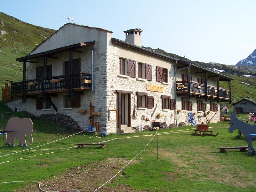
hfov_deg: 49.0
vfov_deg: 37.7
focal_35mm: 38
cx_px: 128
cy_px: 96
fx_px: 281
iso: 80
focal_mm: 6.3
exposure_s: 1/500
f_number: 4
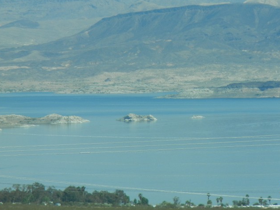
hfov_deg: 4.1
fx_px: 3924
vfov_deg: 3.1
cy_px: 51
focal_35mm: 485
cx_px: 193
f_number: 5.6
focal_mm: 54
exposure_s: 1/707
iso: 160
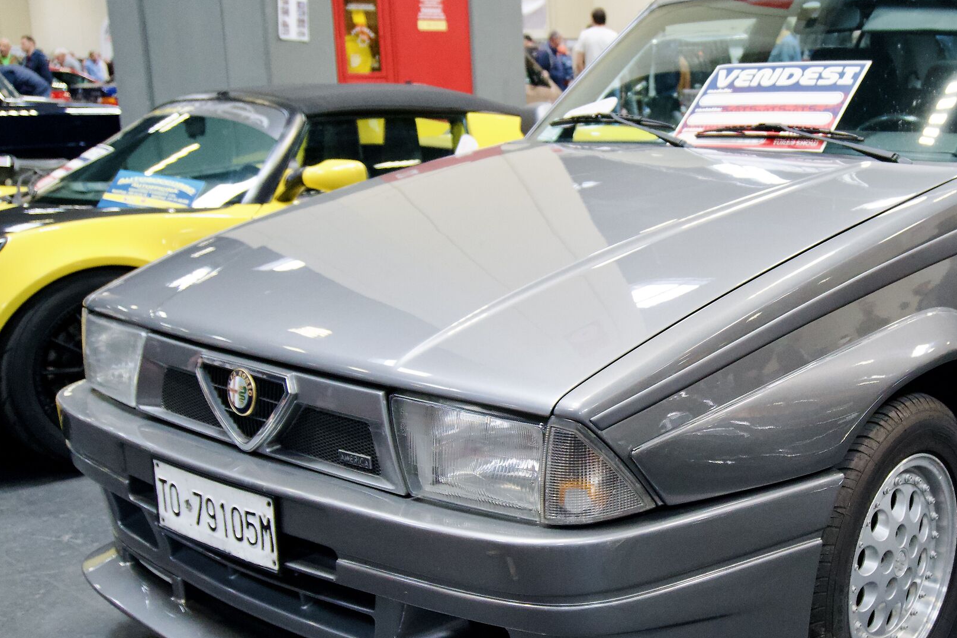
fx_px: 1242
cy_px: 386
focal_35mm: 47
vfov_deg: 28.7
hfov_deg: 41.2
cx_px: 688
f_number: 4
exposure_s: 1/160
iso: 3200
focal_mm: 21
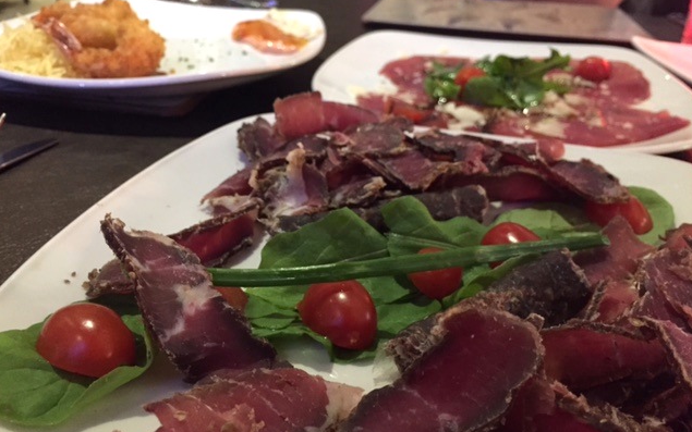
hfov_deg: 61.2
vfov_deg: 40.6
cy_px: 199
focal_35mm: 31
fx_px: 585
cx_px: 347
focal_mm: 4.15
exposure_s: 1/17
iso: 640
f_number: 2.2
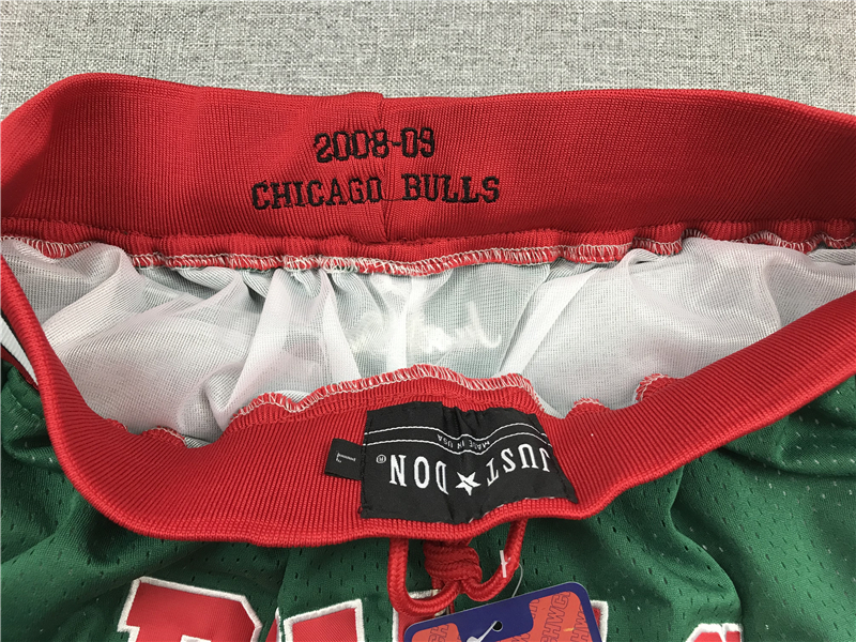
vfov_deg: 49.7
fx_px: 692
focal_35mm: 28
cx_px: 428
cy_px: 321
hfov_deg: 63.4
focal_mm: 3.99
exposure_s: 1/33
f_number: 1.8
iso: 25
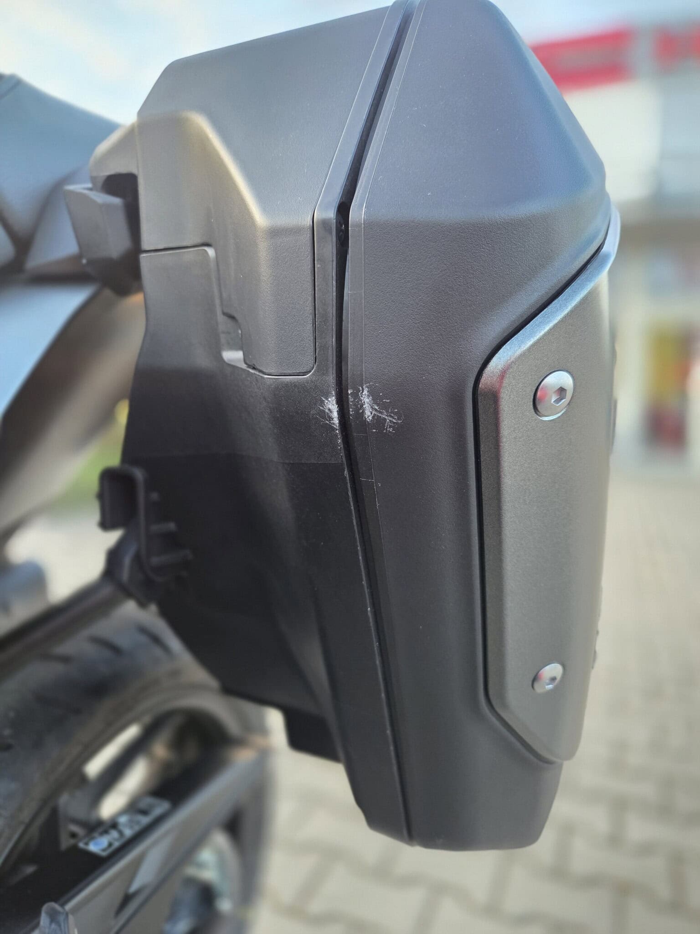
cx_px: 350
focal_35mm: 23
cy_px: 467
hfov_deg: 58.9
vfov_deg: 73.9
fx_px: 620
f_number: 1.8
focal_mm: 5.4
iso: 200
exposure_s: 1/100
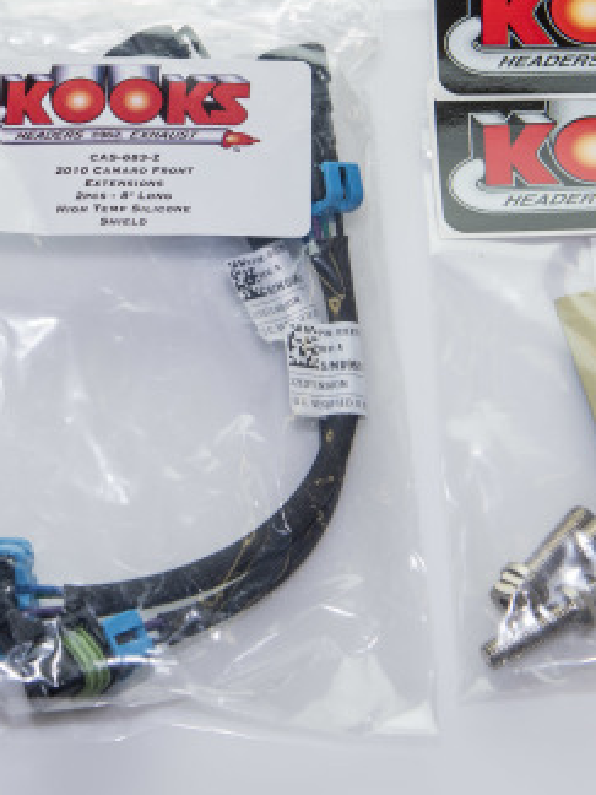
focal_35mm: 107
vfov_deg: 18.3
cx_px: 93
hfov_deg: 13.7
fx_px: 2456
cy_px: 206
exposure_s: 1/50
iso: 160
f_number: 8
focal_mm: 45
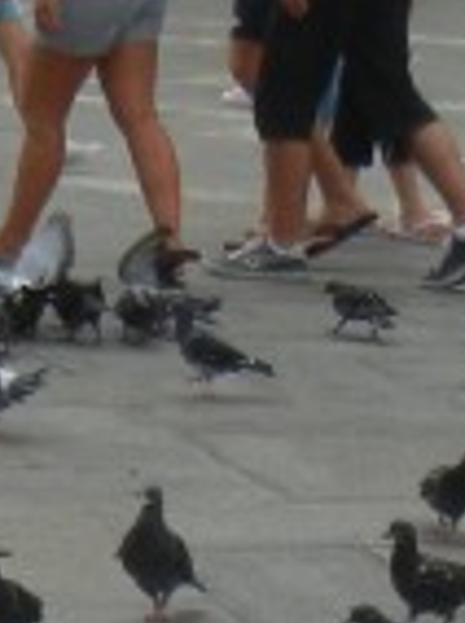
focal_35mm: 217
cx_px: 145
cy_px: 1154
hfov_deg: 6.8
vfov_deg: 8.7
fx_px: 3898
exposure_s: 1/258
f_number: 3.5
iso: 160
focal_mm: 5.4
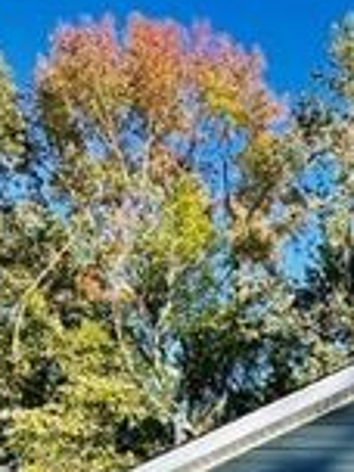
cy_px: 790
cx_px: 491
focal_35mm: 114
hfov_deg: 12.5
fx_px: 1554
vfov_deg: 15.4
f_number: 1.5
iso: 50
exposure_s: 1/1112
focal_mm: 5.7
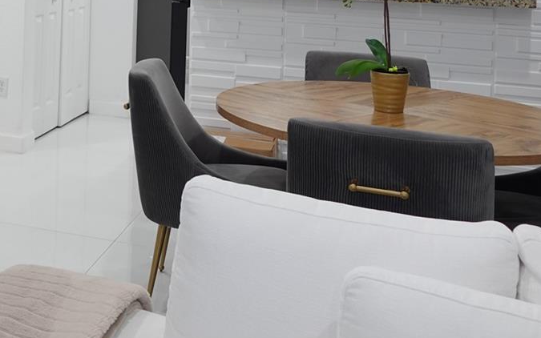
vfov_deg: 21.0
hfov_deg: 32.5
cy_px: -57
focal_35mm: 58
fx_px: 855
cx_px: 12
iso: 125
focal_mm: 9.4
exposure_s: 1/25
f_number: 2.8
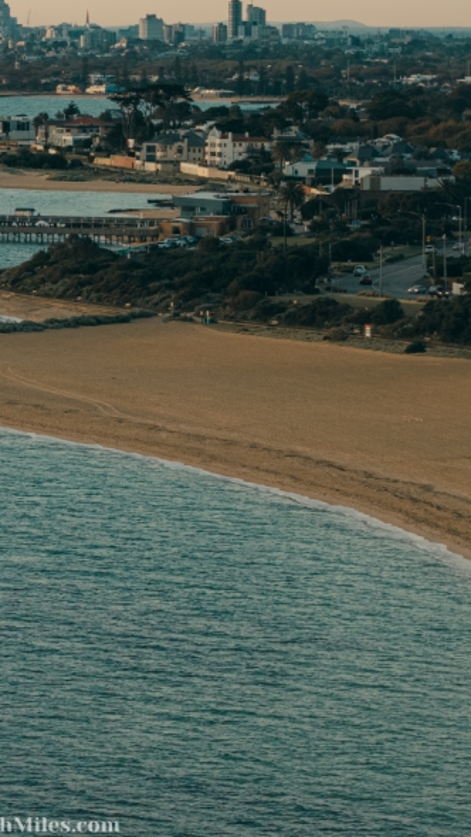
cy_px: 389
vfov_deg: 11.1
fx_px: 4306
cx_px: -61
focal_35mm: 194
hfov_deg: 6.2
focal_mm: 19.35
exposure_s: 1/20
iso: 100
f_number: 2.8
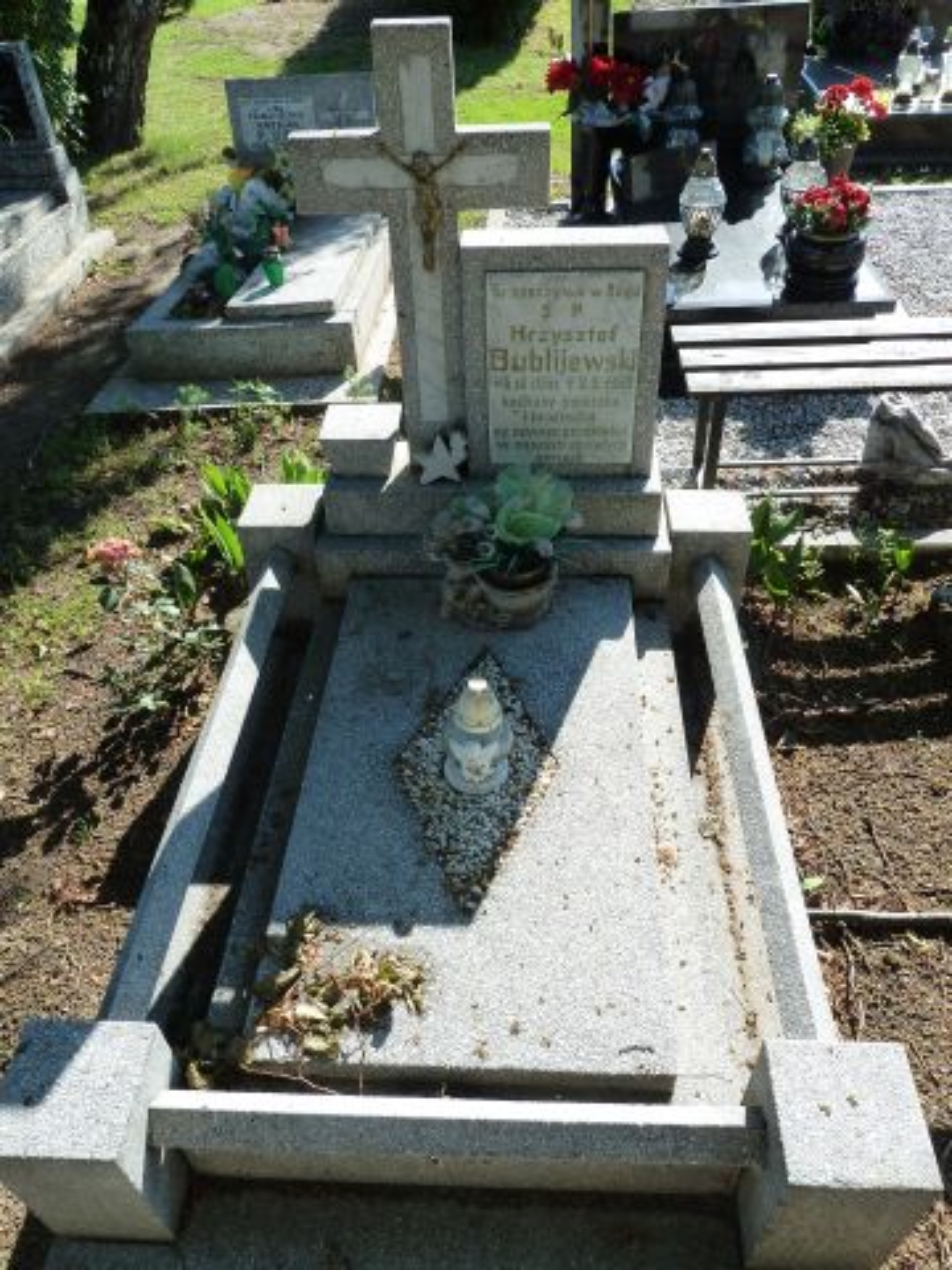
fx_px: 917
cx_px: 476
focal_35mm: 25
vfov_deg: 69.4
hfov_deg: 54.9
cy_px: 635
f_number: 4
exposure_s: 1/200
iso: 125
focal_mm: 4.1
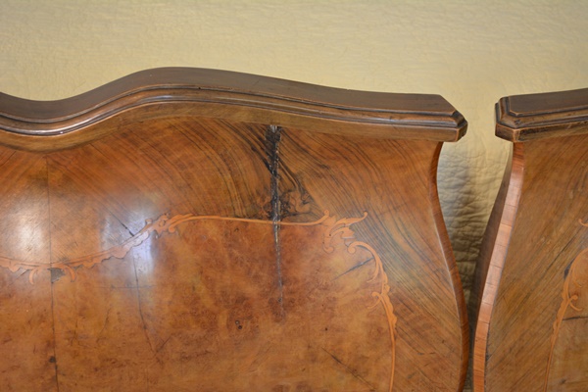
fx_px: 1078
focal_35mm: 66
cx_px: 294
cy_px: 196
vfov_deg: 20.6
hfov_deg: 30.5
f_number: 5.3
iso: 800
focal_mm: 44
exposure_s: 1/50
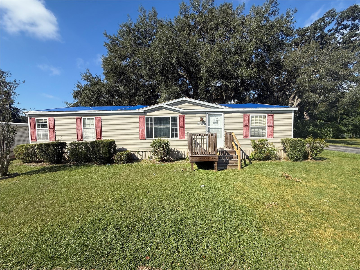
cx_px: 180
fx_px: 146
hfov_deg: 102.1
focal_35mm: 14
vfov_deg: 85.7
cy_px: 135
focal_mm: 2.22
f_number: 2.2
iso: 50
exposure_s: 1/2237
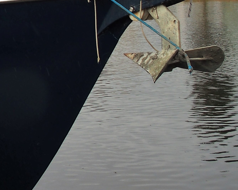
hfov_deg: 17.6
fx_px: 718
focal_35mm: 102
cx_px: -75
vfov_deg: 14.7
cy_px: -16
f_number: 3.5
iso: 100
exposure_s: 1/320
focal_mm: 7.4
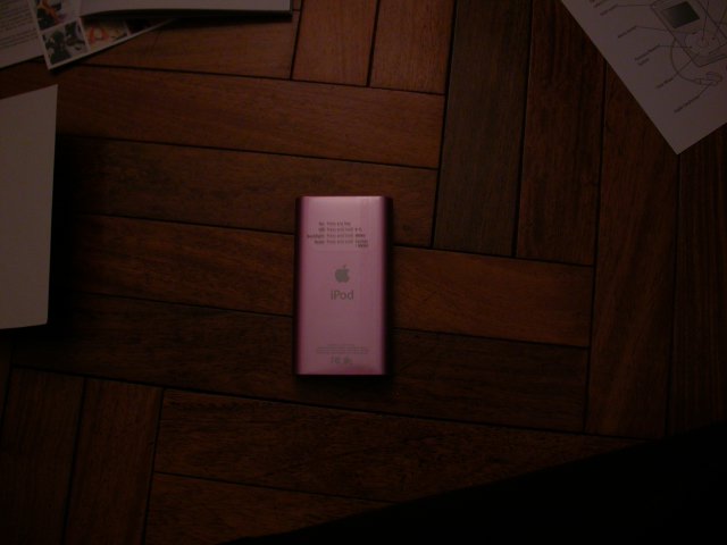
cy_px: 272
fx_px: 798
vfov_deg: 37.7
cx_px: 364
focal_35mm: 38
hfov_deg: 49.0
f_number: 2.6
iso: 100
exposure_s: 1/31.1
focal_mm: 7.85
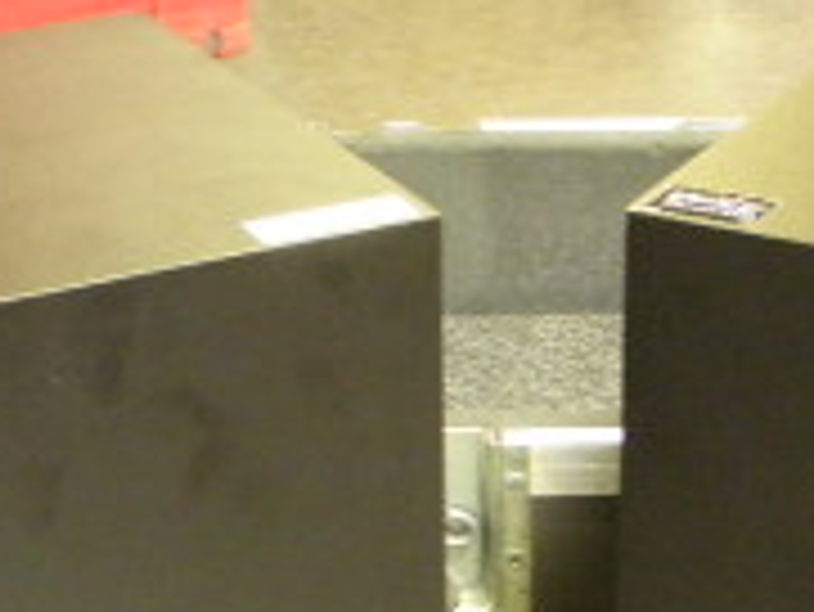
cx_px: 549
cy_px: 850
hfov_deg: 16.4
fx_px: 2824
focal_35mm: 120
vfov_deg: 11.9
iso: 400
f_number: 3.7
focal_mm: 6.2
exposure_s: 1/2
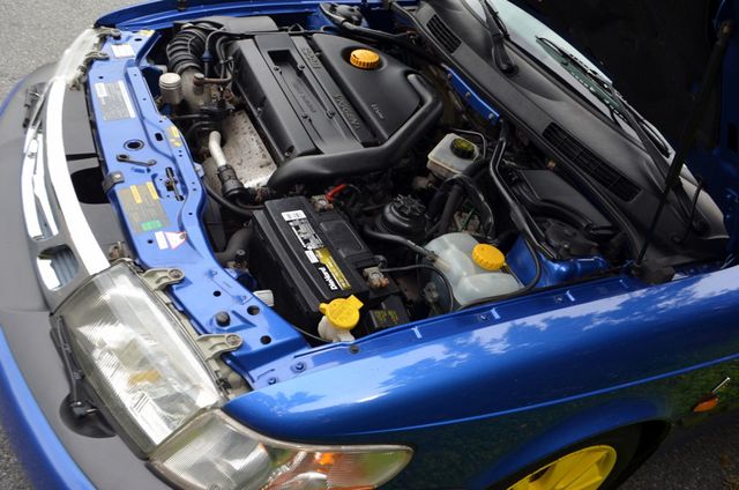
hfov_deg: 62.0
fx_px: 615
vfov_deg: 43.4
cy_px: 245
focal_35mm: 30
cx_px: 370
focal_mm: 20
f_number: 6.3
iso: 200
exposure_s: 1/160
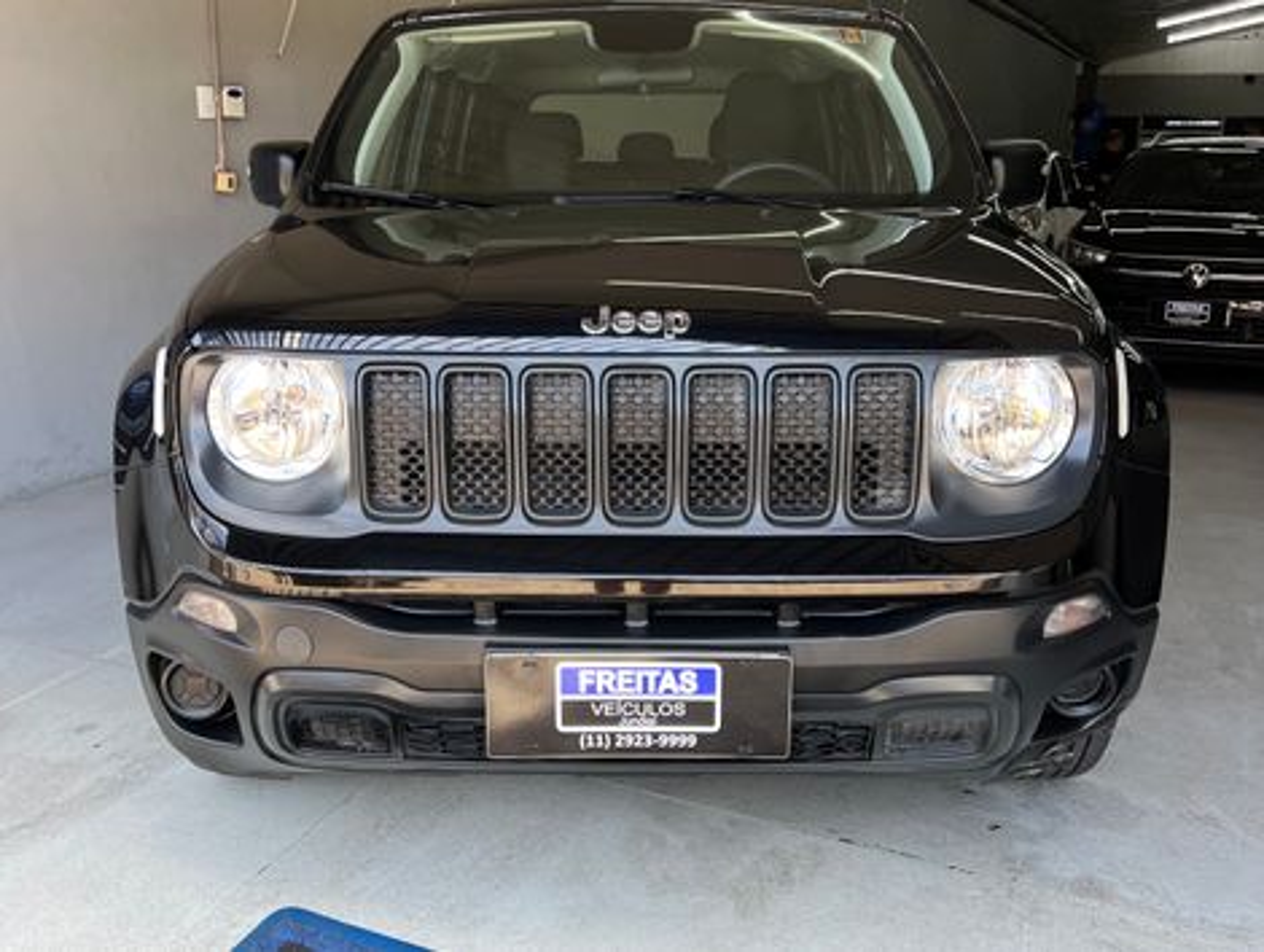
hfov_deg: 67.2
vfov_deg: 53.2
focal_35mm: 26
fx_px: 951
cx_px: 632
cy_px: 476
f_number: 1.5
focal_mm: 5.7
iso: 40
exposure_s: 1/120
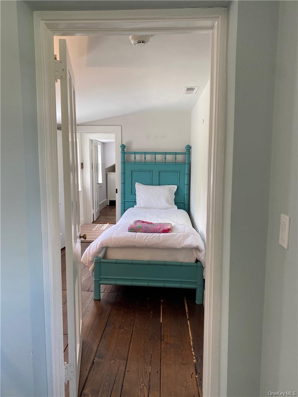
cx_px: 149
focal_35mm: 26
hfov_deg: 53.1
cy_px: 198
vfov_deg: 67.3
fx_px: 298
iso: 100
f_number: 1.8
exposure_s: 1/120
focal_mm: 4.25
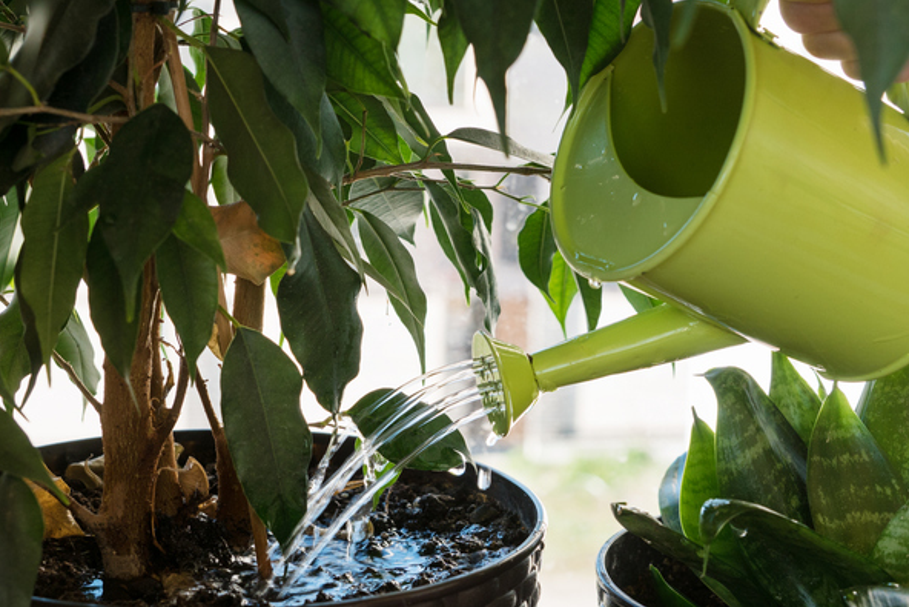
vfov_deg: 24.6
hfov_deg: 36.2
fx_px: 1389
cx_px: 524
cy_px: 279
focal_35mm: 55
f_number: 4.5
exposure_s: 1/100
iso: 200
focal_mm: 30
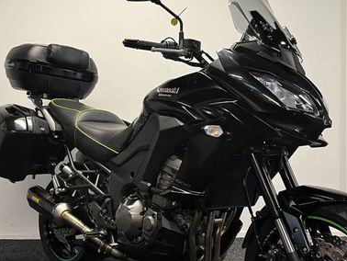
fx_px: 441
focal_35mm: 44
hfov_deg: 42.9
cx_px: 174
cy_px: 146
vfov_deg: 32.9
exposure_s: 1/50
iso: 100
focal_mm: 5.1
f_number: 1.6
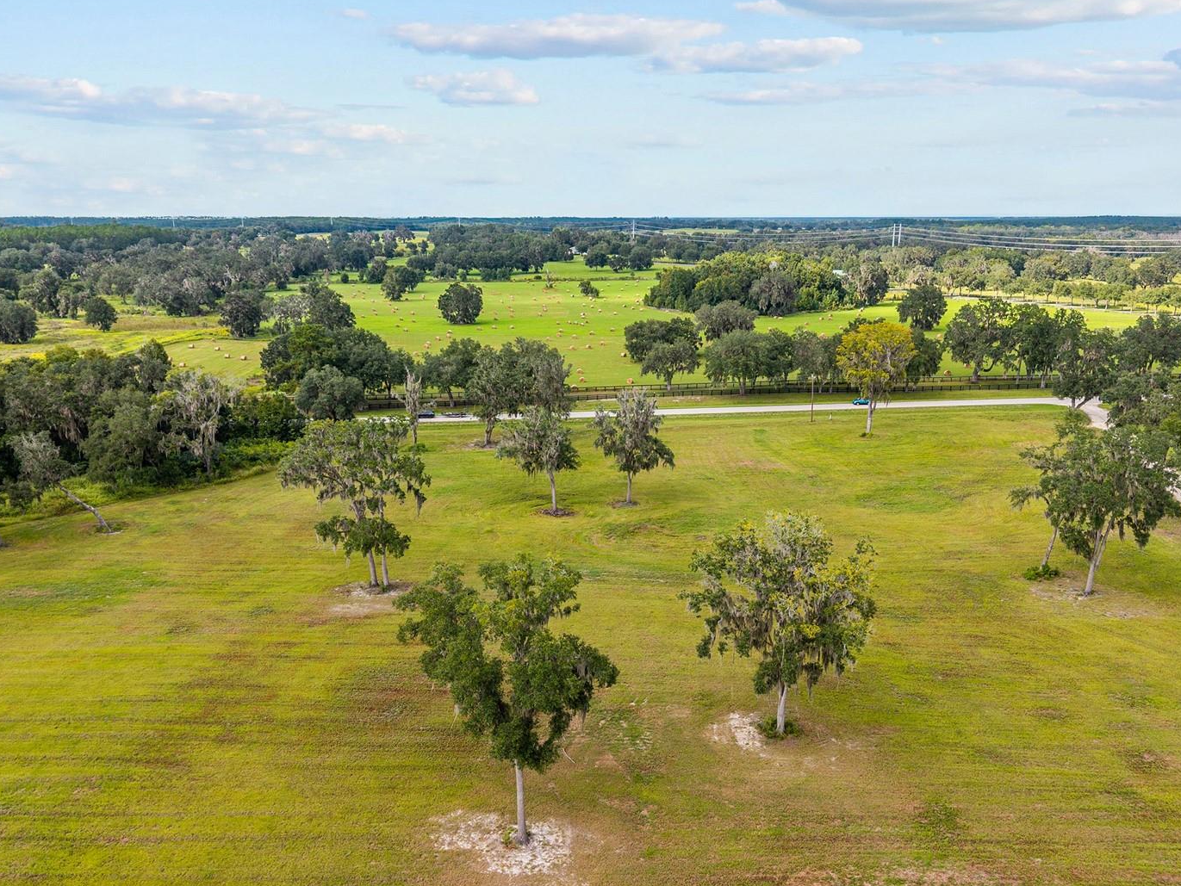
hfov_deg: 63.4
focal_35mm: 28
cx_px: 584
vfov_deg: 49.7
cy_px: 468
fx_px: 956
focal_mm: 8.67
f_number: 1.8
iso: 220
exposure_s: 1/2500
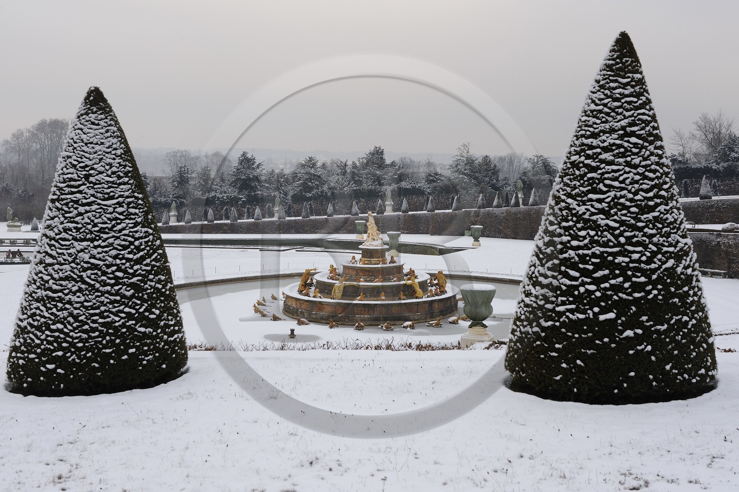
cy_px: 246
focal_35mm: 52
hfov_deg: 38.2
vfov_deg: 25.9
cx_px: 370
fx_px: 1067
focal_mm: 52
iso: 400
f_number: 9
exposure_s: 1/160
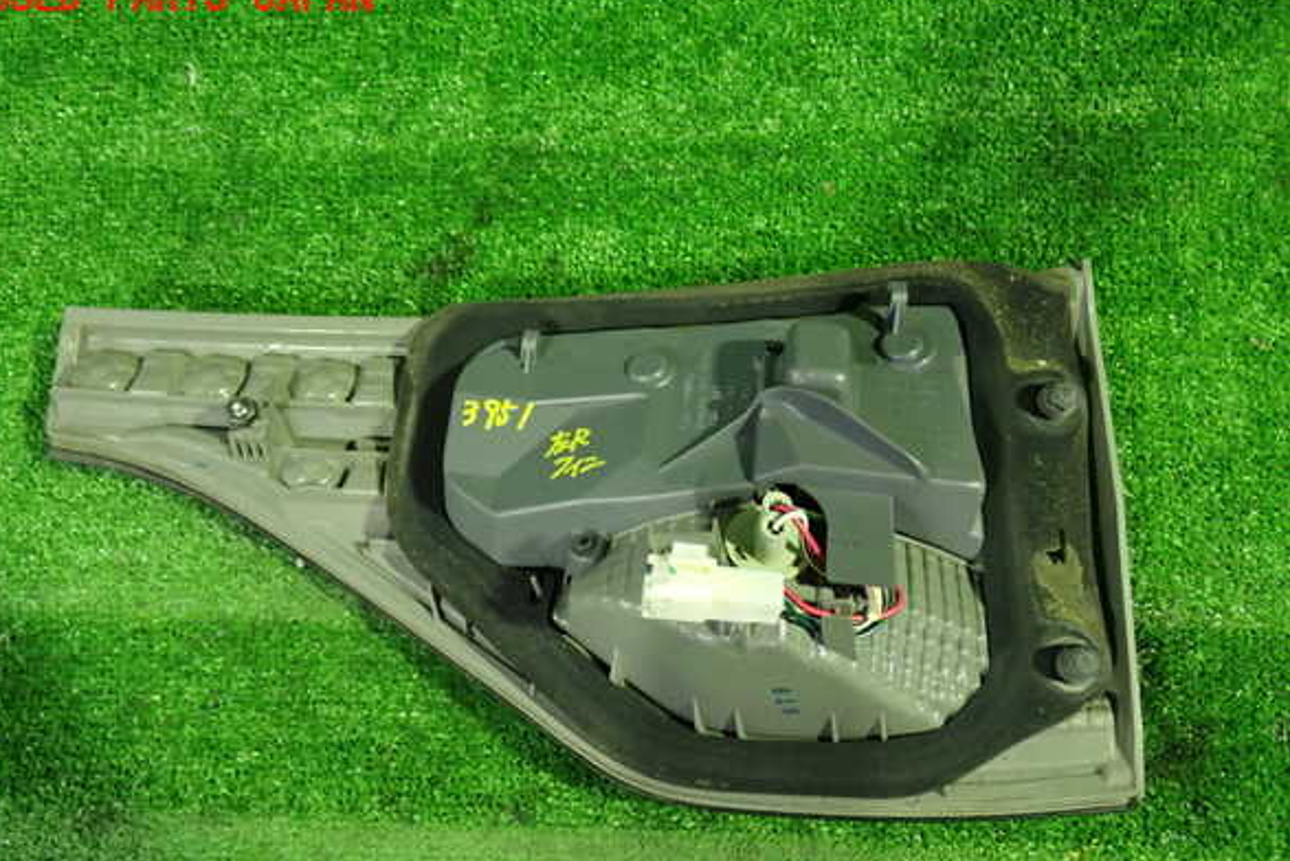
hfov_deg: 55.8
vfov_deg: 38.9
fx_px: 1219
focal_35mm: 34
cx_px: 633
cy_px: 463
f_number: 2.4
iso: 800
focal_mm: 5.79
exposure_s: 1/30
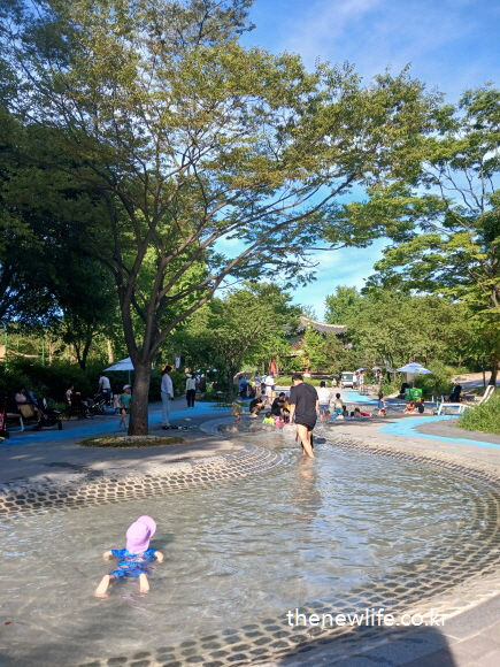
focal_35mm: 27
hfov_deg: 51.4
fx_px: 520
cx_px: 250
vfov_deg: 65.3
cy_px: 334
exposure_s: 1/239
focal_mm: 4
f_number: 1.8
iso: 20
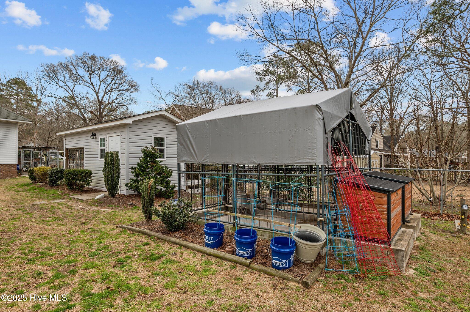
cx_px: 235
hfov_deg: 81.2
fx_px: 274
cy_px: 156
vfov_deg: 59.4
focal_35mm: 21
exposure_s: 1/200
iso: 250
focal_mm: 21
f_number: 8
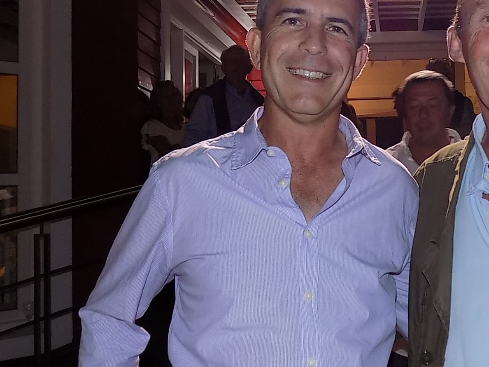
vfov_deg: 32.8
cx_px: 392
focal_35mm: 44
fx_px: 622
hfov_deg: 41.1
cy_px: 159
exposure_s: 1/30
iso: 200
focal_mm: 4
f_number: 3.1
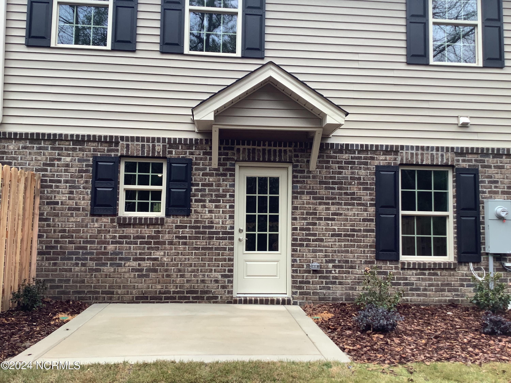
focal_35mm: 31
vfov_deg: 45.4
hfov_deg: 58.4
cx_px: 256
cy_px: 192
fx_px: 458
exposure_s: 1/100
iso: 25
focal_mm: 3.3
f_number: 2.4
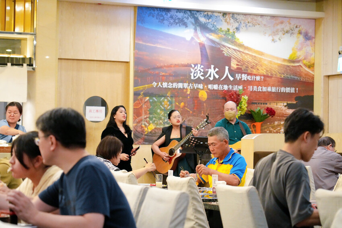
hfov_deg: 19.5
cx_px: 171
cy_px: 114
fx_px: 997
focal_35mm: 105
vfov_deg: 13.0
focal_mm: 105
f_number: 5
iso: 6400
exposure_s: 1/200
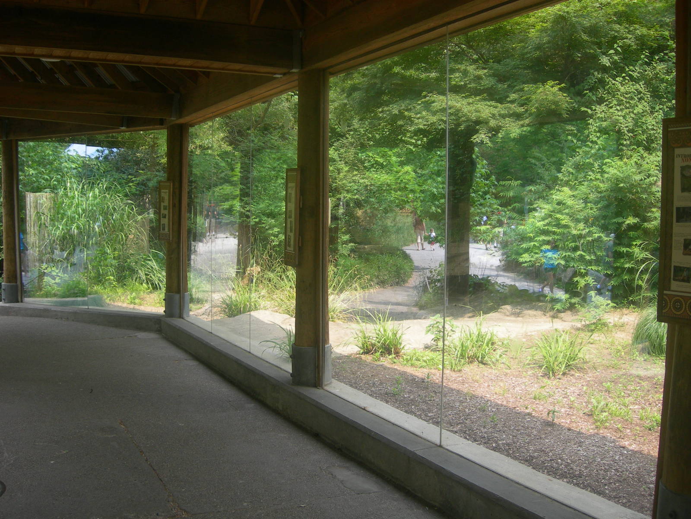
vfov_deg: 37.7
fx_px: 759
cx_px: 346
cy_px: 260
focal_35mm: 38
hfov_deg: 49.0
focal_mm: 7.8
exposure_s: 1/198
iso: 50
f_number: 2.8
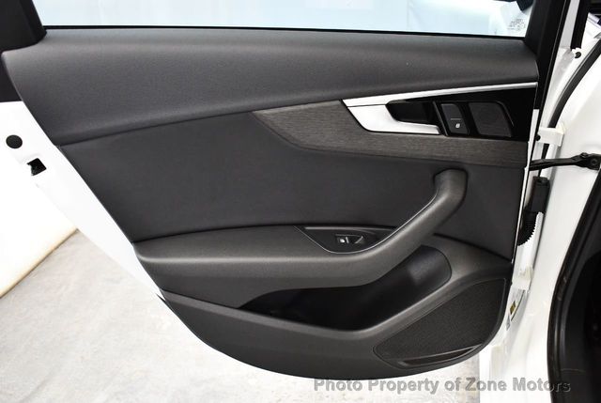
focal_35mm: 36
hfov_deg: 53.1
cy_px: 202
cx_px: 300
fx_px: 602
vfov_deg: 37.0
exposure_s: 1/100
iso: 3200
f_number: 3.5
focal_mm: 18
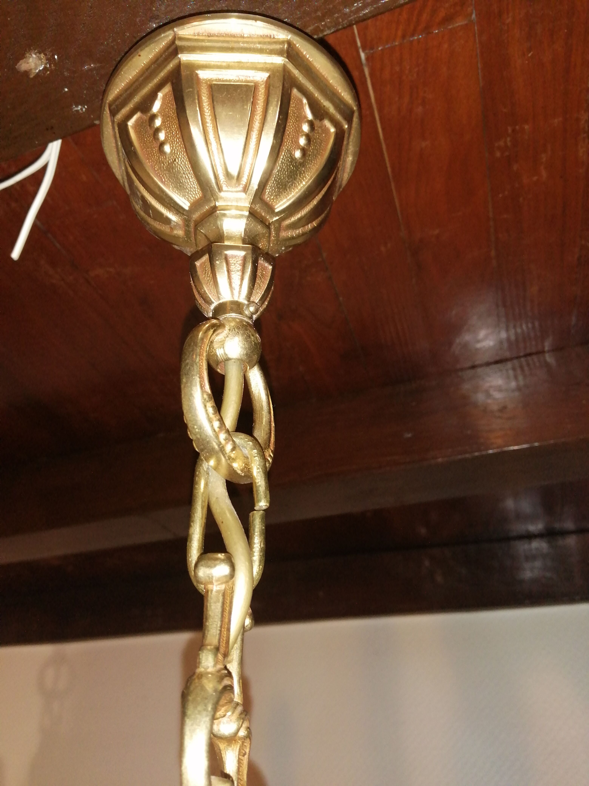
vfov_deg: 67.3
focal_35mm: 26
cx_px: 294
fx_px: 590
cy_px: 393
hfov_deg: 53.1
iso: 125
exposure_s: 1/33.3
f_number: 1.8
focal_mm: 3.46
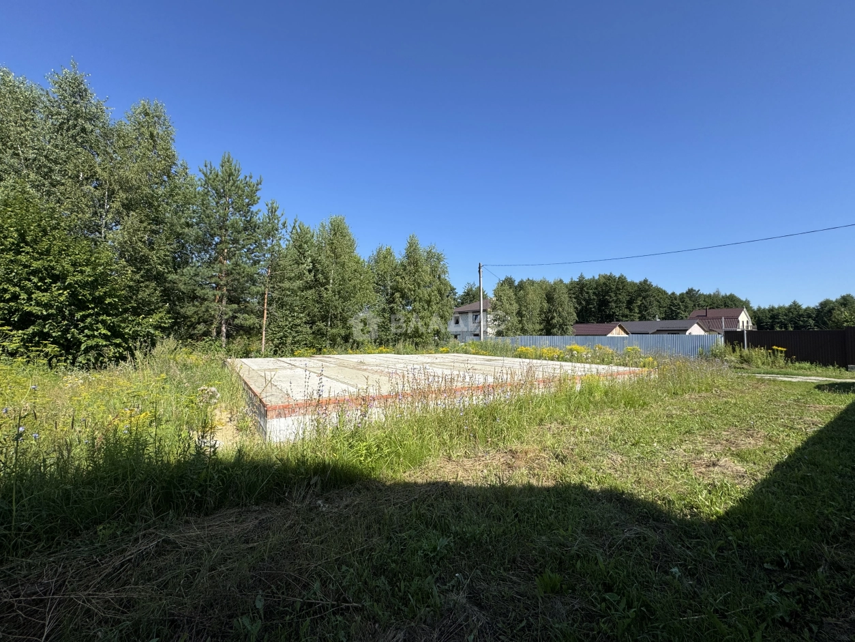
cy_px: 321
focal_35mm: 14
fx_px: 346
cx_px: 428
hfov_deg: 102.1
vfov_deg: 85.7
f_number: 2.2
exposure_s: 1/1789
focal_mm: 2.22
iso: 50
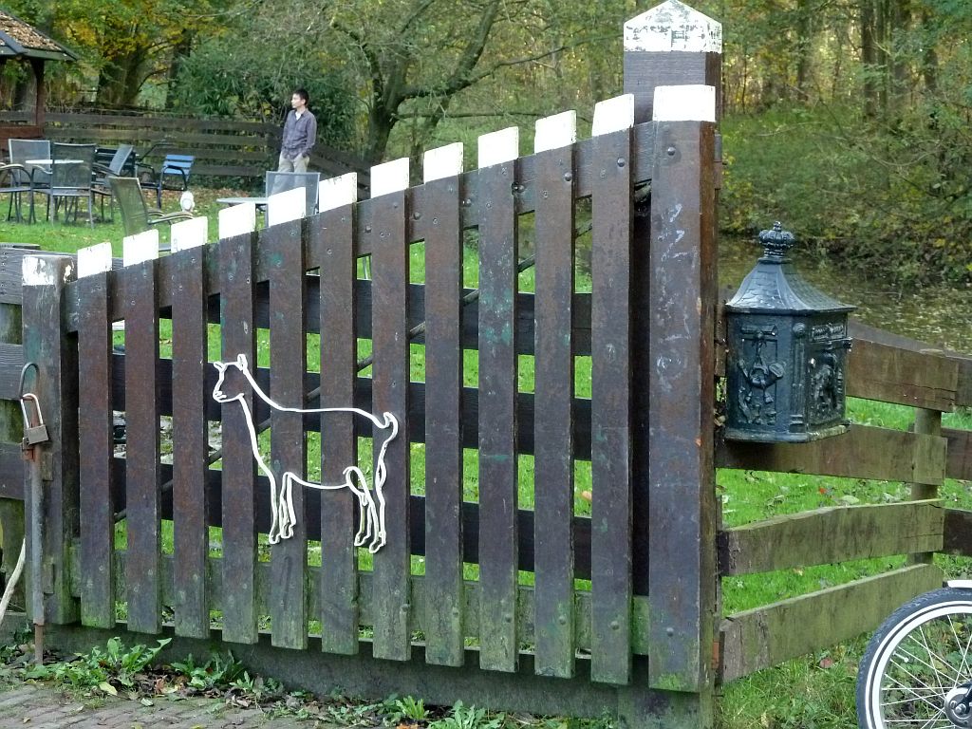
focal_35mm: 90
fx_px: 2527
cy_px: 364
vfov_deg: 16.4
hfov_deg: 21.8
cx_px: 486
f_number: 4.3
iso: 400
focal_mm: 14.7
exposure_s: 1/80
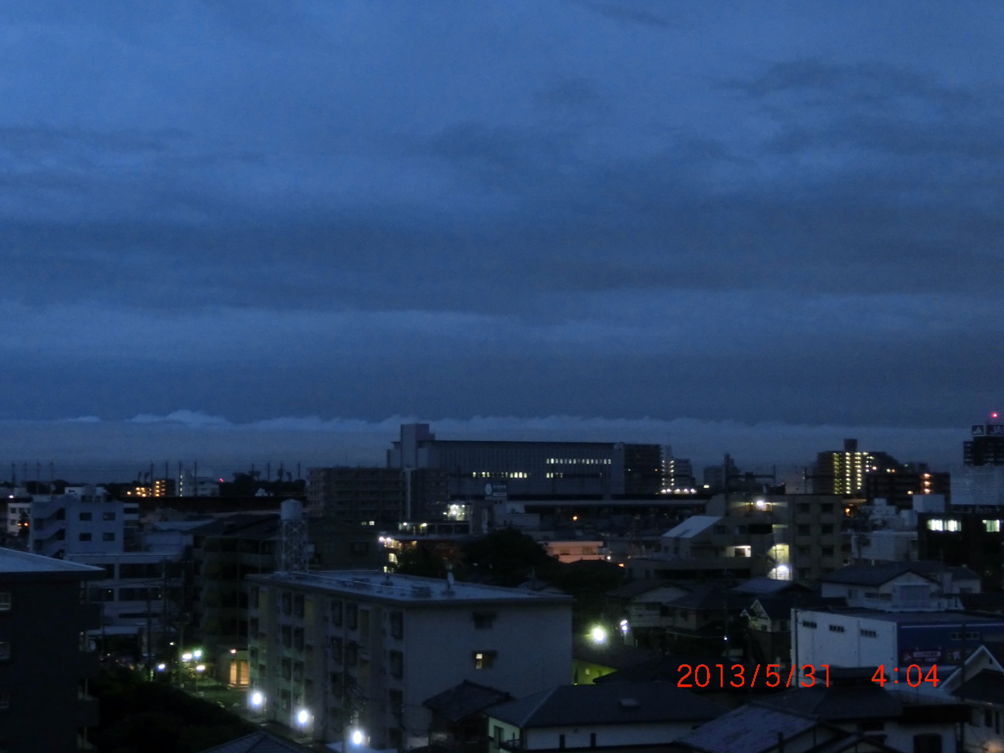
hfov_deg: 30.7
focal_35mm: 63
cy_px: 376
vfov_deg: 23.3
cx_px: 502
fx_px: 1827
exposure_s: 1/4
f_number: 4.6
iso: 800
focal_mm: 11.17
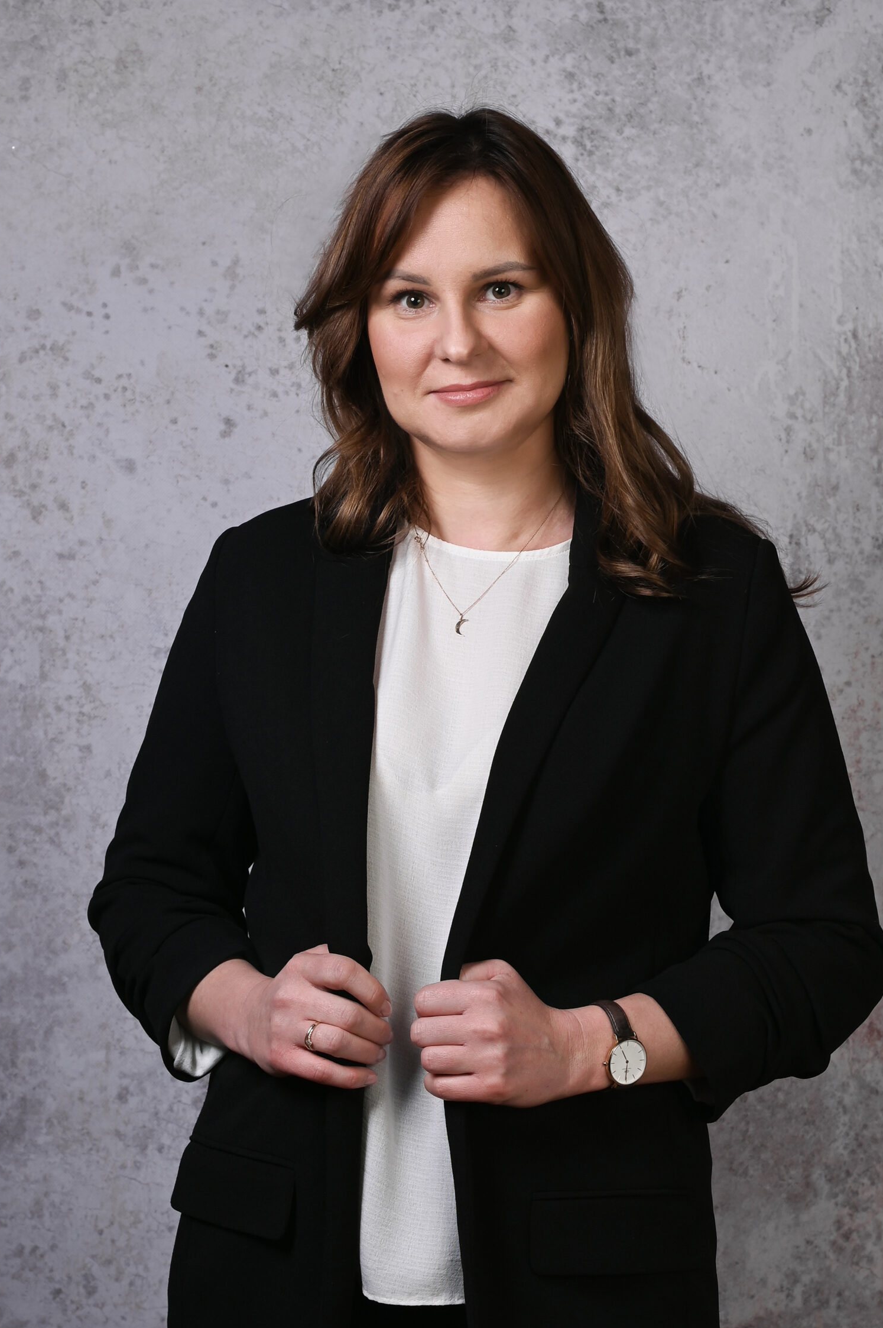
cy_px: 700
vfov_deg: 35.1
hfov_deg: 23.7
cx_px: 467
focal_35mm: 57
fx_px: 2100
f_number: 8
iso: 100
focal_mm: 50
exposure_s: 1/200
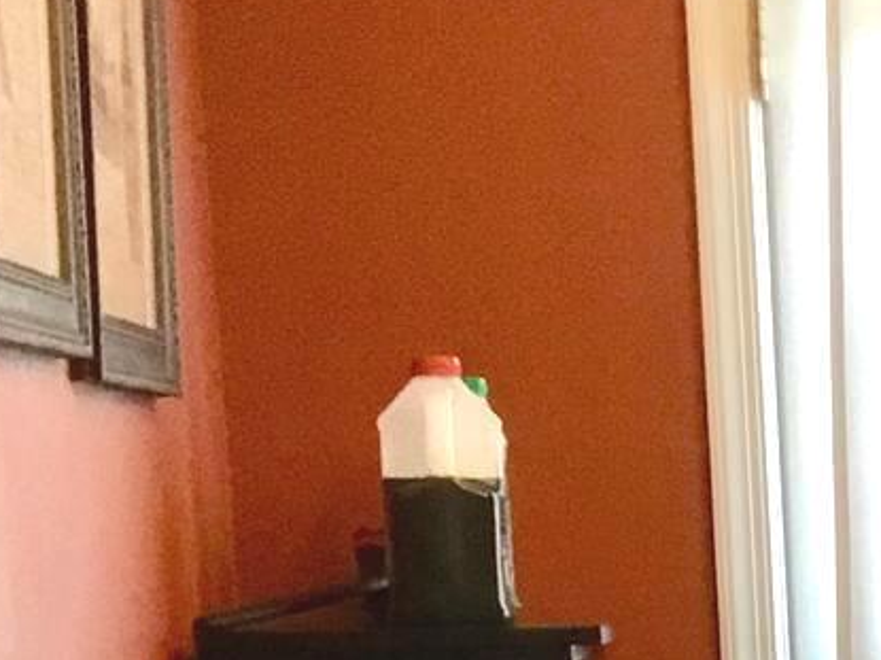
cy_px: 1093
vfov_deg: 9.3
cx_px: 1465
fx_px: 3893
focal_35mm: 153
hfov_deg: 12.1
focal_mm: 3.3
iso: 40
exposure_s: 1/30
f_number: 2.4
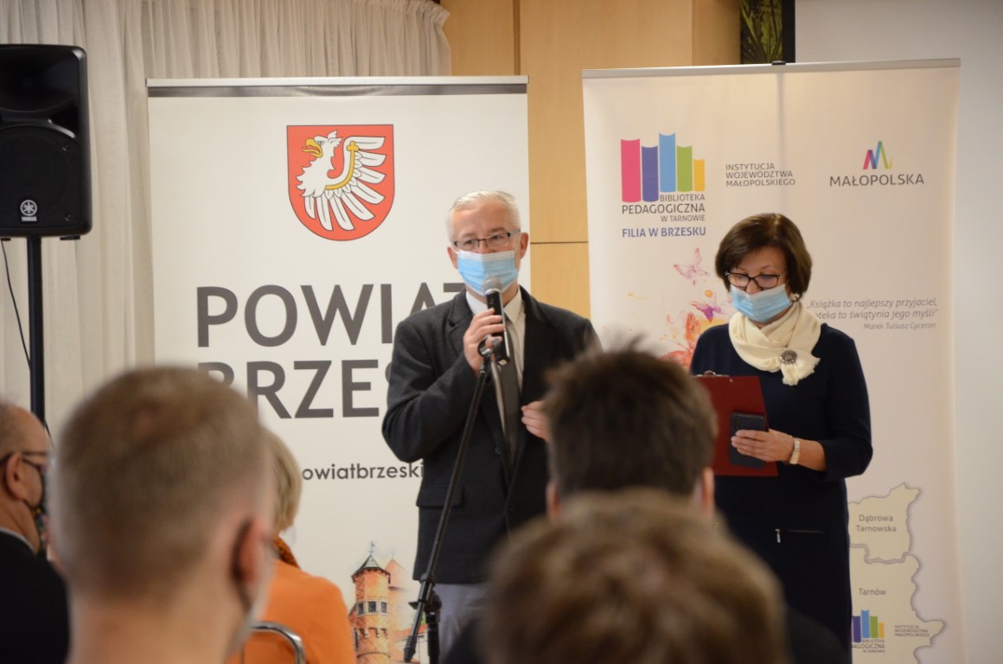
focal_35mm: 158
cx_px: 502
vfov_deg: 8.7
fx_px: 4378
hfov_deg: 13.1
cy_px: 332
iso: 2000
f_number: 5.6
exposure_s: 1/30
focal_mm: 105
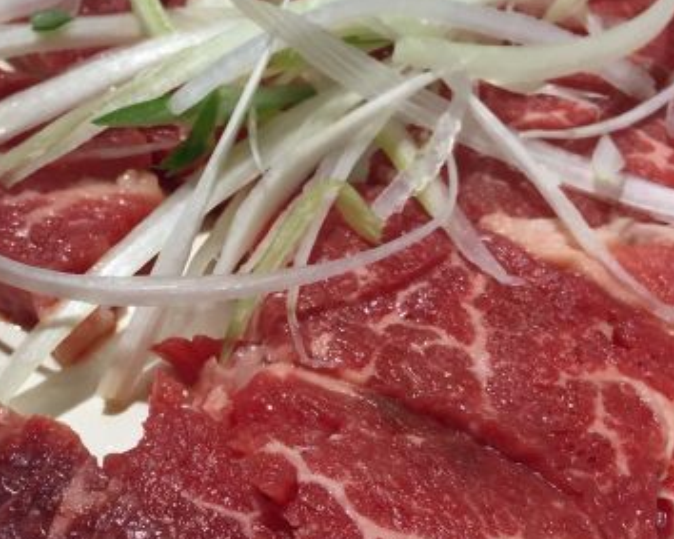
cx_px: 235
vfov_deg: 26.7
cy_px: 409
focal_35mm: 56
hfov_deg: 33.3
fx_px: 1117
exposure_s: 1/33
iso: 40
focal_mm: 4.15
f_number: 2.2
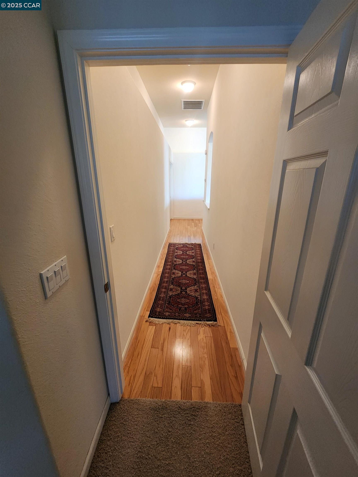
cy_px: 238
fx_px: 179
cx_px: 179
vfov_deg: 106.2
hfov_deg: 89.9
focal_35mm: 13
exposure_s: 1/60
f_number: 2.2
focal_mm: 2.2
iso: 400
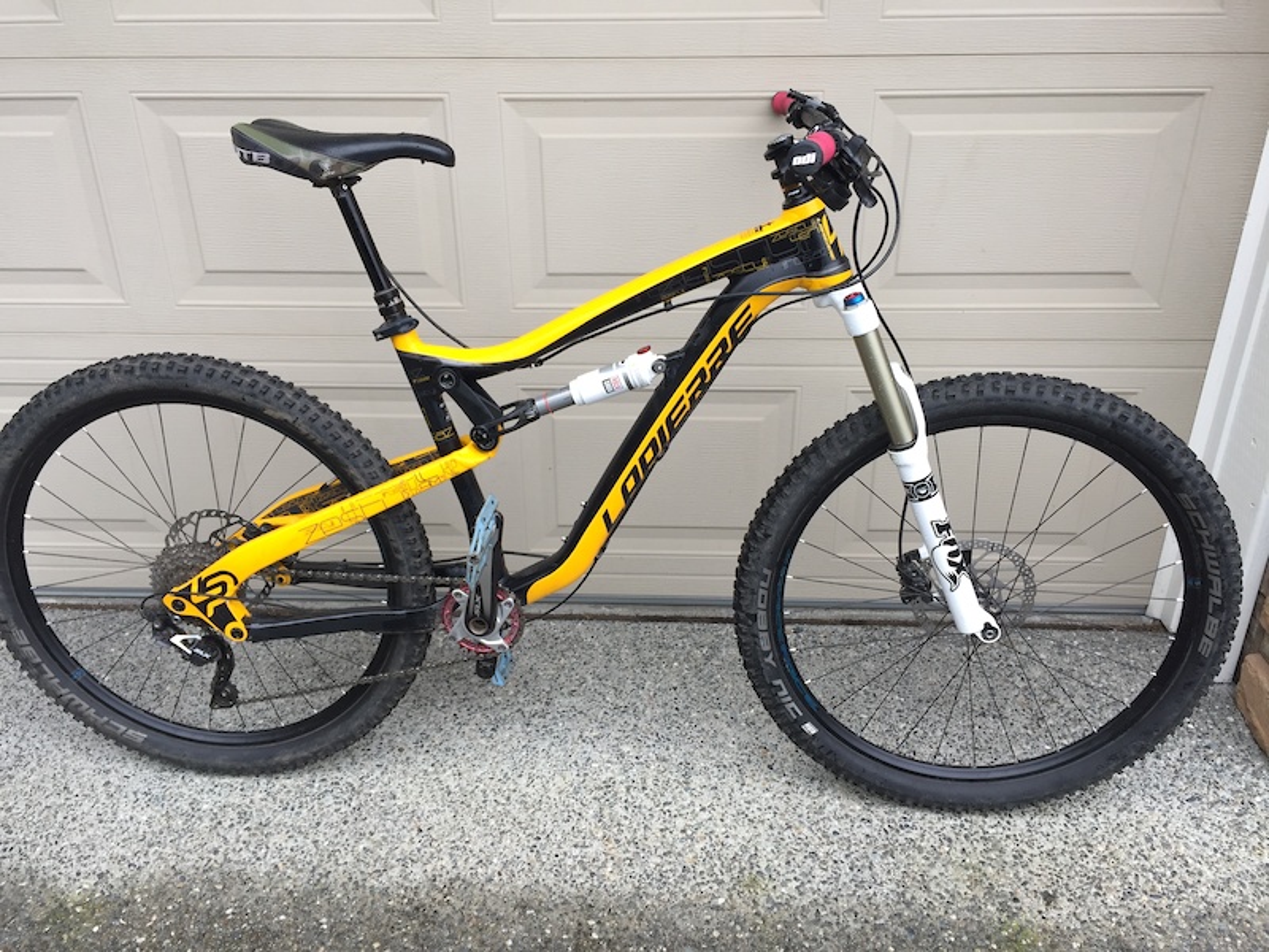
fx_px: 1063
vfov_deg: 48.2
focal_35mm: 29
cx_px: 634
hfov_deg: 61.7
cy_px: 476
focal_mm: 4.15
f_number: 2.2
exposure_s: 1/130
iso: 32
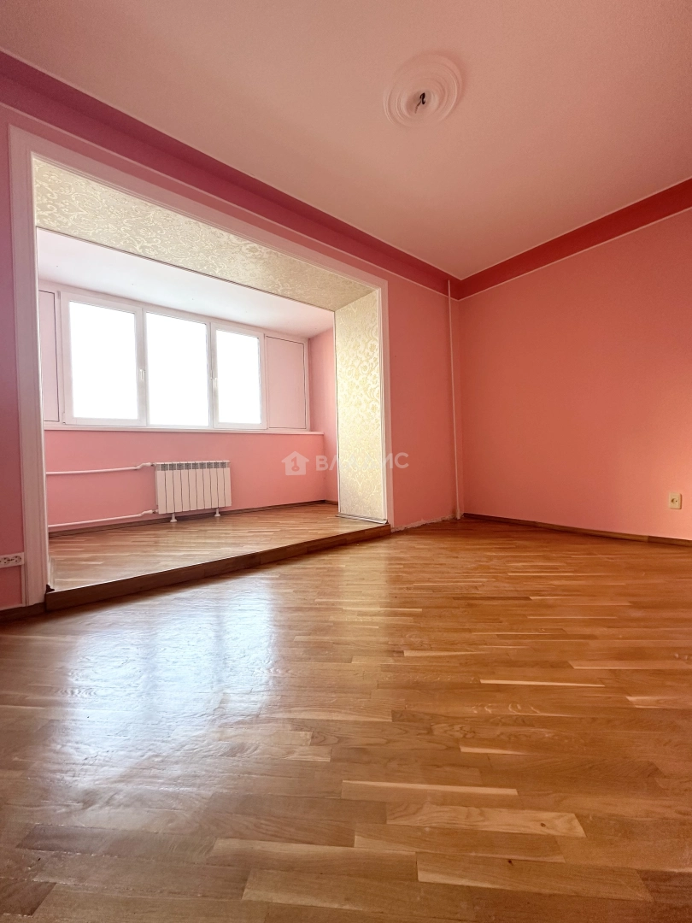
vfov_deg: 102.1
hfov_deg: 85.7
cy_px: 462
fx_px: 373
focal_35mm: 14
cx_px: 346
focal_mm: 2.22
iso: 160
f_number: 2.2
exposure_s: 1/99
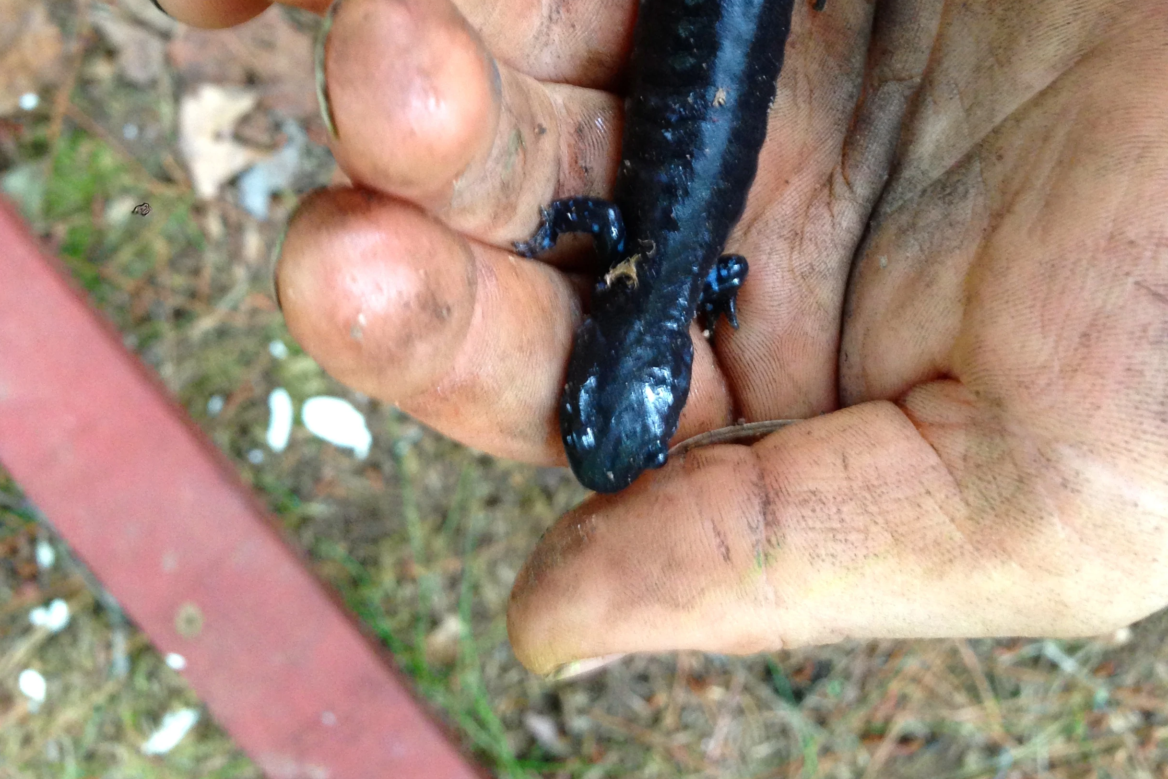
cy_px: 124
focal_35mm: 46
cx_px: 581
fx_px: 1493
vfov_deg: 28.4
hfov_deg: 42.7
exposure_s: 1/20
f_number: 2.4
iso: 160
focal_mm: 4.13
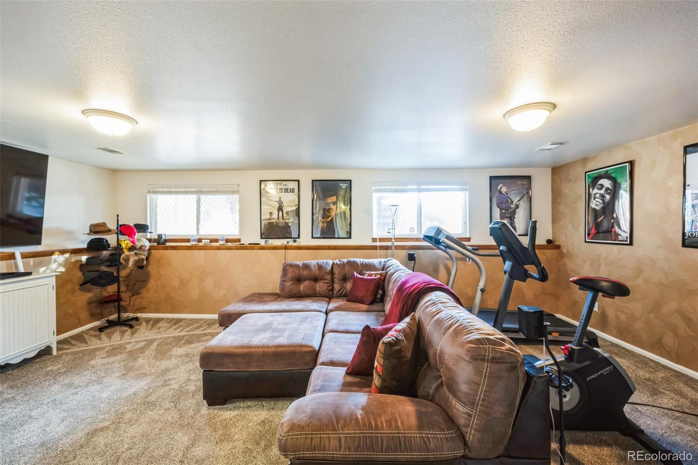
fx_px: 271
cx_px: 349
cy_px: 232
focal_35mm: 14
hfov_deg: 104.3
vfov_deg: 81.2
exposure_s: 1/2.5
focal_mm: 14
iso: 400
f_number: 8
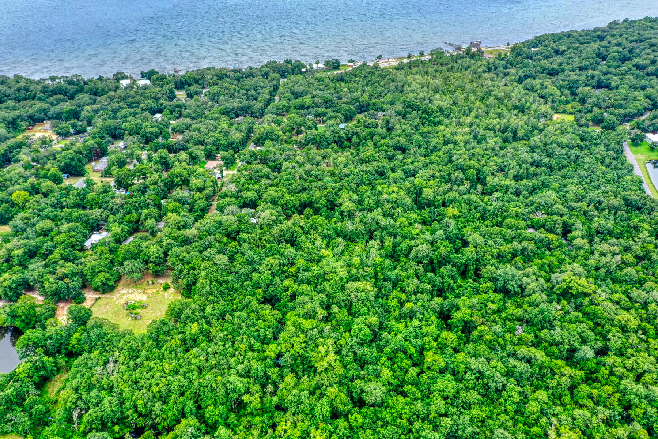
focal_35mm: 28
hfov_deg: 65.5
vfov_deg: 46.4
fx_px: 512
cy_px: 220
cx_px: 329
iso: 100
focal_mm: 10.3
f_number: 4.5
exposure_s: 1/120
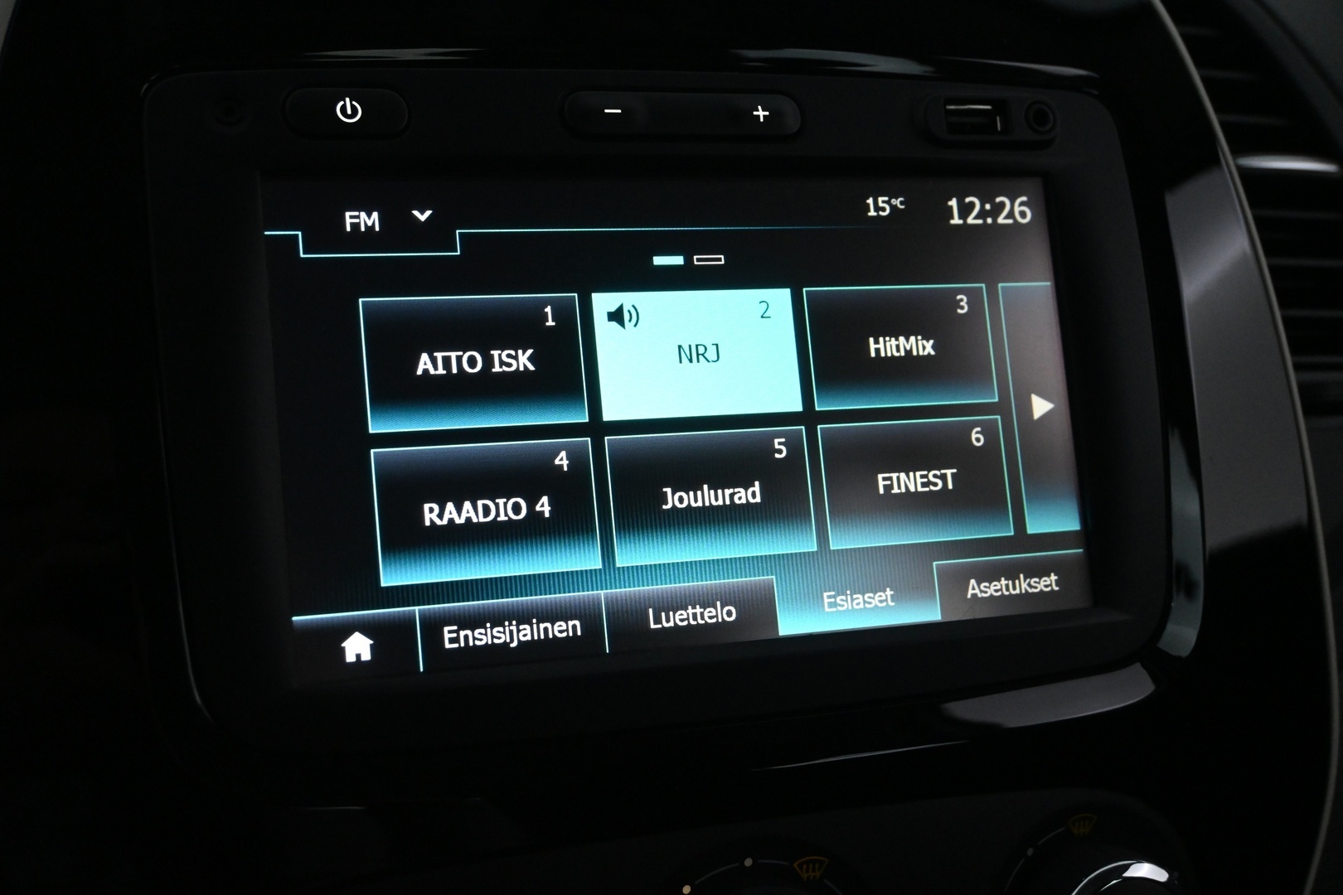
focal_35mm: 42
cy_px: 448
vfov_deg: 31.9
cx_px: 672
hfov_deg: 46.4
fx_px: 1567
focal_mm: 28
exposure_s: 1/100
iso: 3200
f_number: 5.6
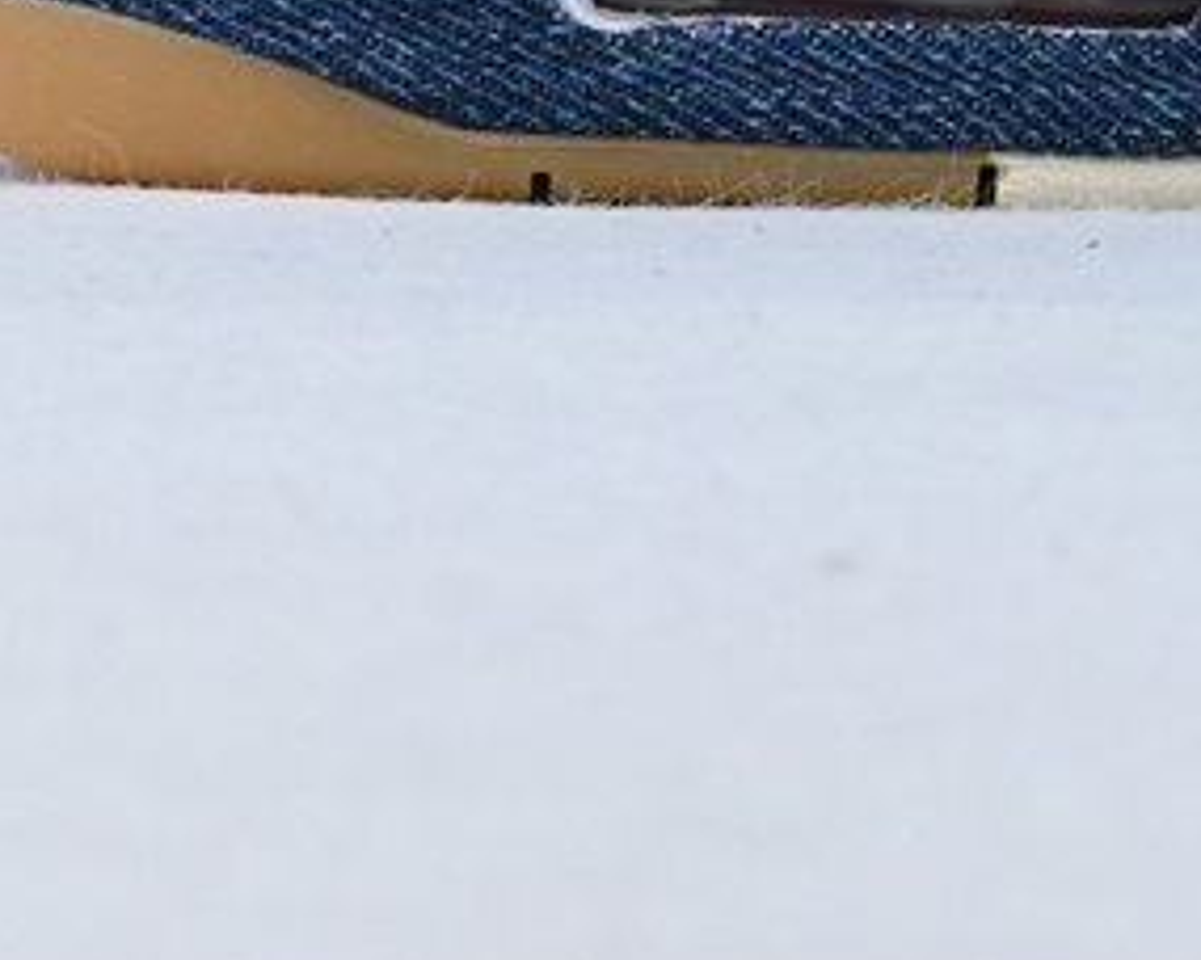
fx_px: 6432
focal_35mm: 181
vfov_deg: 8.3
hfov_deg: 10.4
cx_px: 1711
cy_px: -665
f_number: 10
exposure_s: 1/125
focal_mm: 30.5
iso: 1000
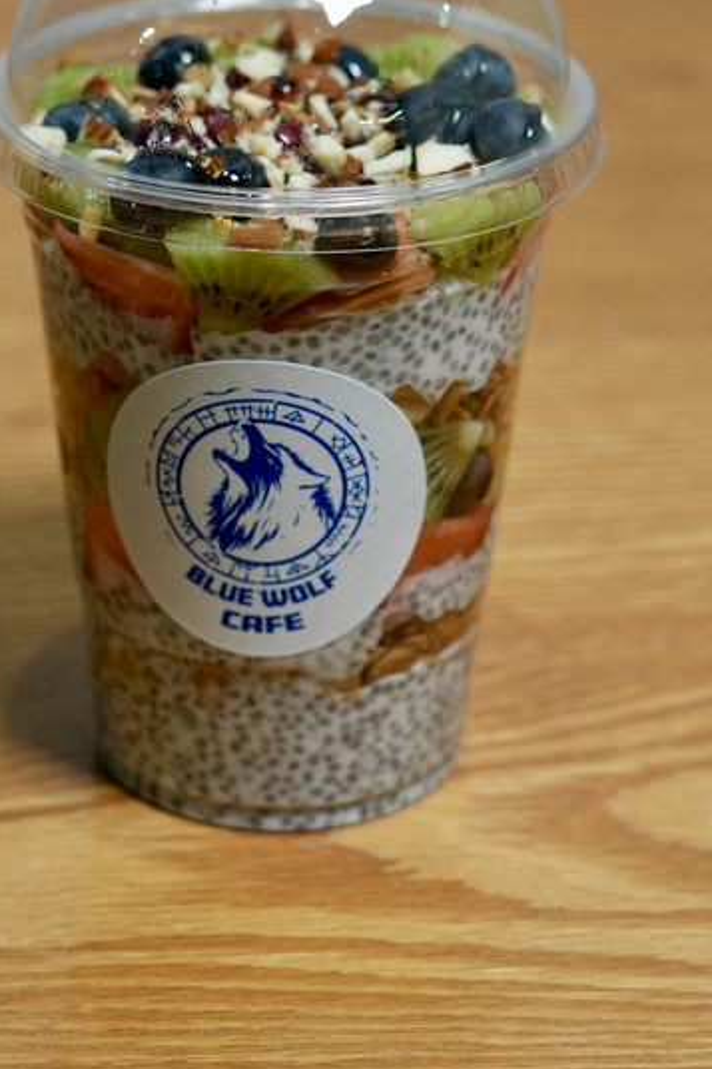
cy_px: 379
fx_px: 3325
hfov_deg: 12.2
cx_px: 288
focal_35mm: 112
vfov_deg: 18.2
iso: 400
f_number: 4
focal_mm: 50
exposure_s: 1/80
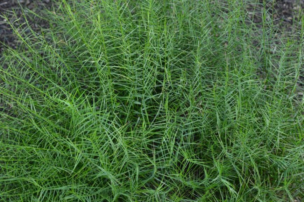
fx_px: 657
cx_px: 152
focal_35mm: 78
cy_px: 101
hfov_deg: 26.0
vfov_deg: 17.4
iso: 400
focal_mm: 52
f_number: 5
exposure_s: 1/100
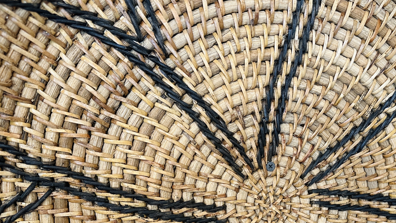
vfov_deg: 28.4
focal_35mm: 40
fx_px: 420
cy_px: 206
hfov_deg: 49.9
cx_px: 253
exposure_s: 1/60
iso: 250
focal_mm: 6.86
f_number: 1.78
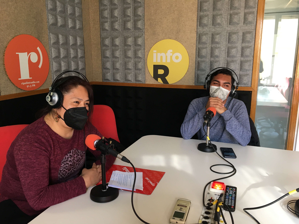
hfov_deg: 61.7
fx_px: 250
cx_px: 150
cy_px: 112
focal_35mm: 29
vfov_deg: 48.2
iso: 80
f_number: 2.2
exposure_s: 1/30
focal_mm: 4.15
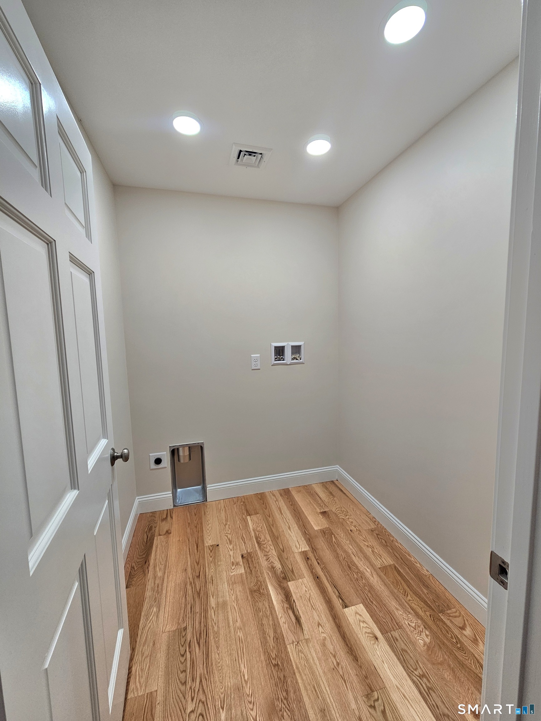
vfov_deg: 106.2
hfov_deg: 89.9
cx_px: 270
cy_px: 360
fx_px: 271
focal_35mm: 13
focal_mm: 2.2
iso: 64
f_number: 2.2
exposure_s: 1/60.2
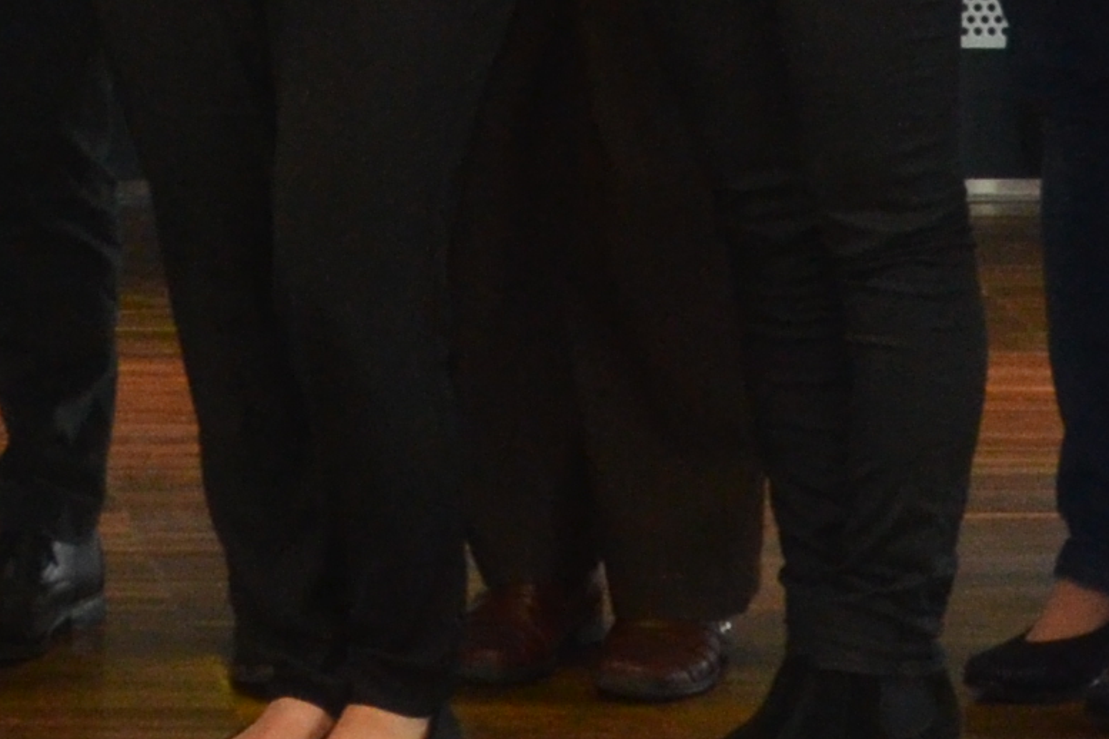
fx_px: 8779
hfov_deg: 7.0
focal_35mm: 285
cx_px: -869
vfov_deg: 4.7
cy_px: -1255
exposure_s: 1/60
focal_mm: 30
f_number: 4.2
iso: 800
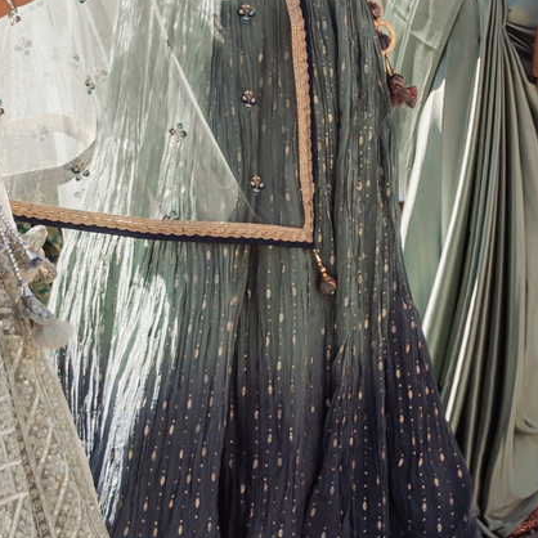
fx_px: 2780
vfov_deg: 10.9
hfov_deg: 10.1
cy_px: -39
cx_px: 1106
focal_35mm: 158
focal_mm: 30.4
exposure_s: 1/2000
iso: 100
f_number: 2.8
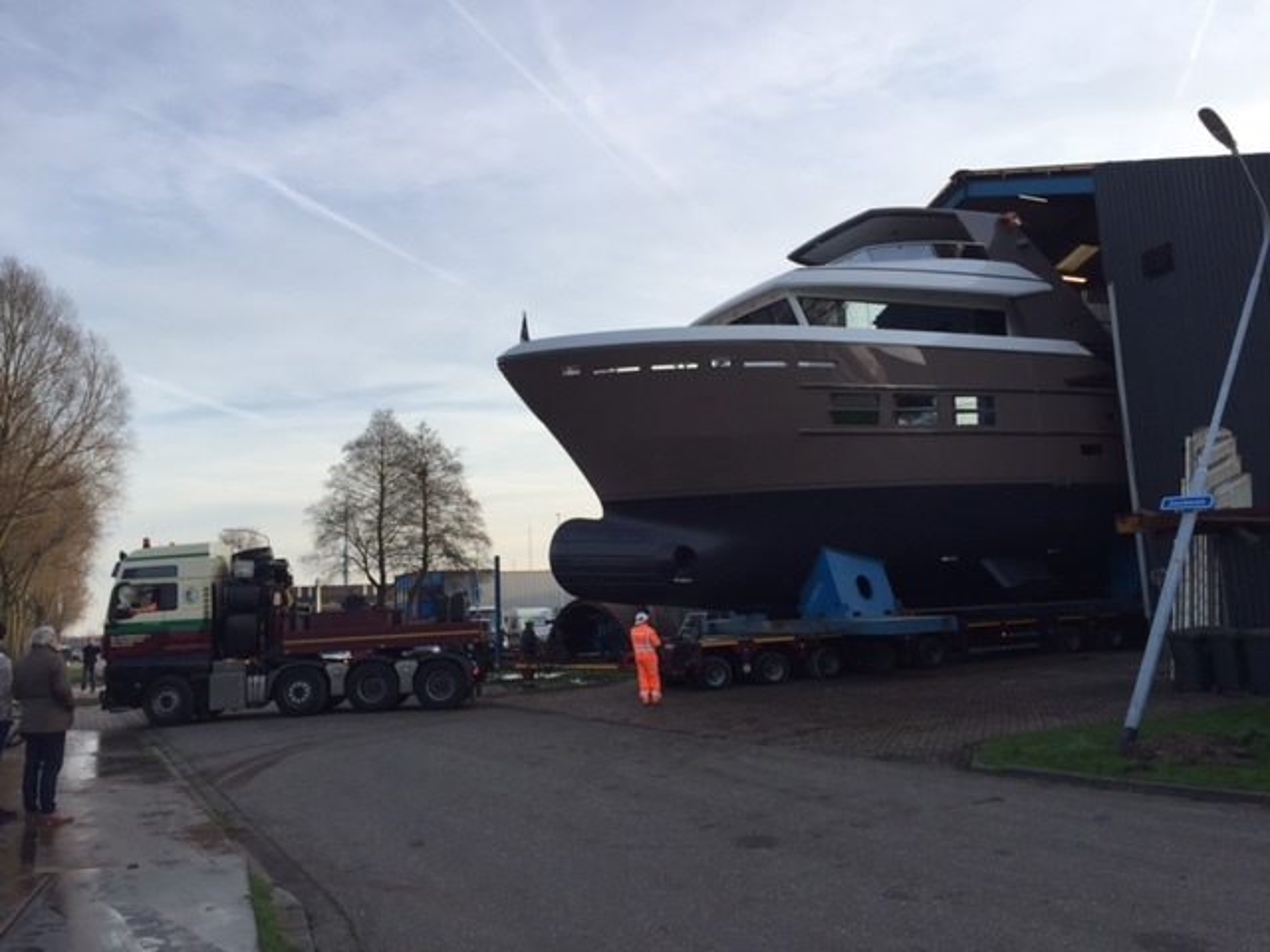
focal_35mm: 29
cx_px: 635
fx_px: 1064
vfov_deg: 48.2
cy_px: 476
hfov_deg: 61.7
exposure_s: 1/520
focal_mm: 4.15
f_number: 2.2
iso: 32
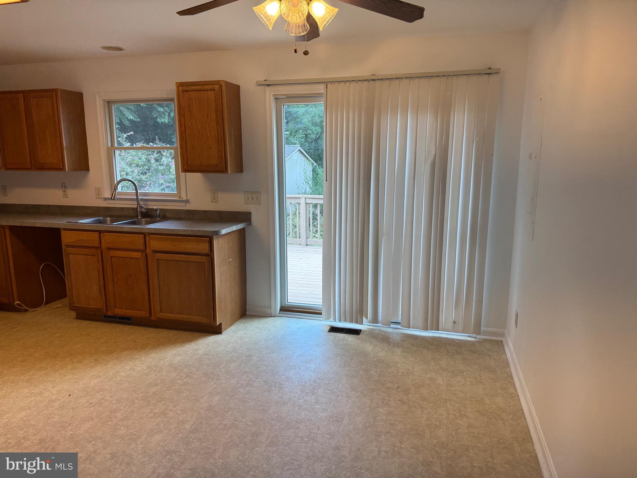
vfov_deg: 56.8
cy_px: 239
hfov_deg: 71.6
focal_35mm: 24
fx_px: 442
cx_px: 318
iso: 100
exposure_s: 1/120
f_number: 1.78
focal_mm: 6.76
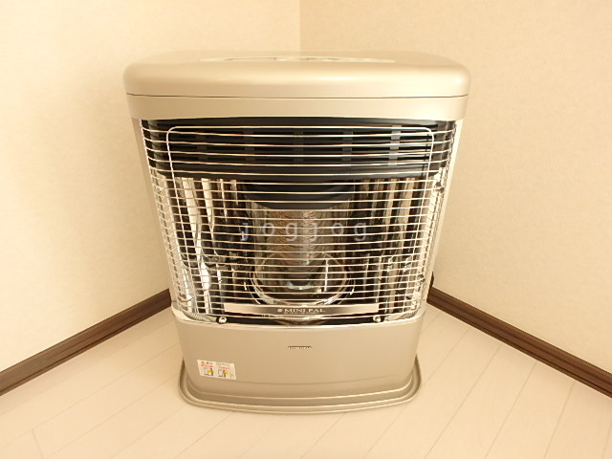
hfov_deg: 79.0
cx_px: 306
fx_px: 371
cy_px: 230
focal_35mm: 21
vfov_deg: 63.4
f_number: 3.5
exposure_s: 1/30
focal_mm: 3.7
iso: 200
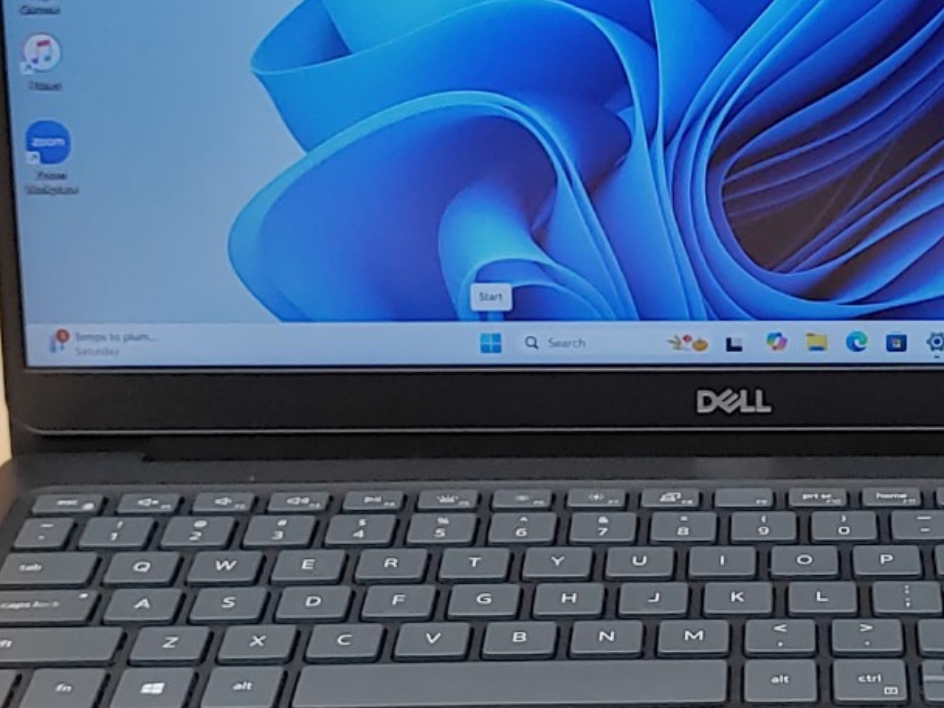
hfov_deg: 18.7
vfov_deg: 14.2
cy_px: 290
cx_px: 758
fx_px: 2837
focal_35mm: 104
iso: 50
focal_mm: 4.36
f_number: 1.8
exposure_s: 1/67
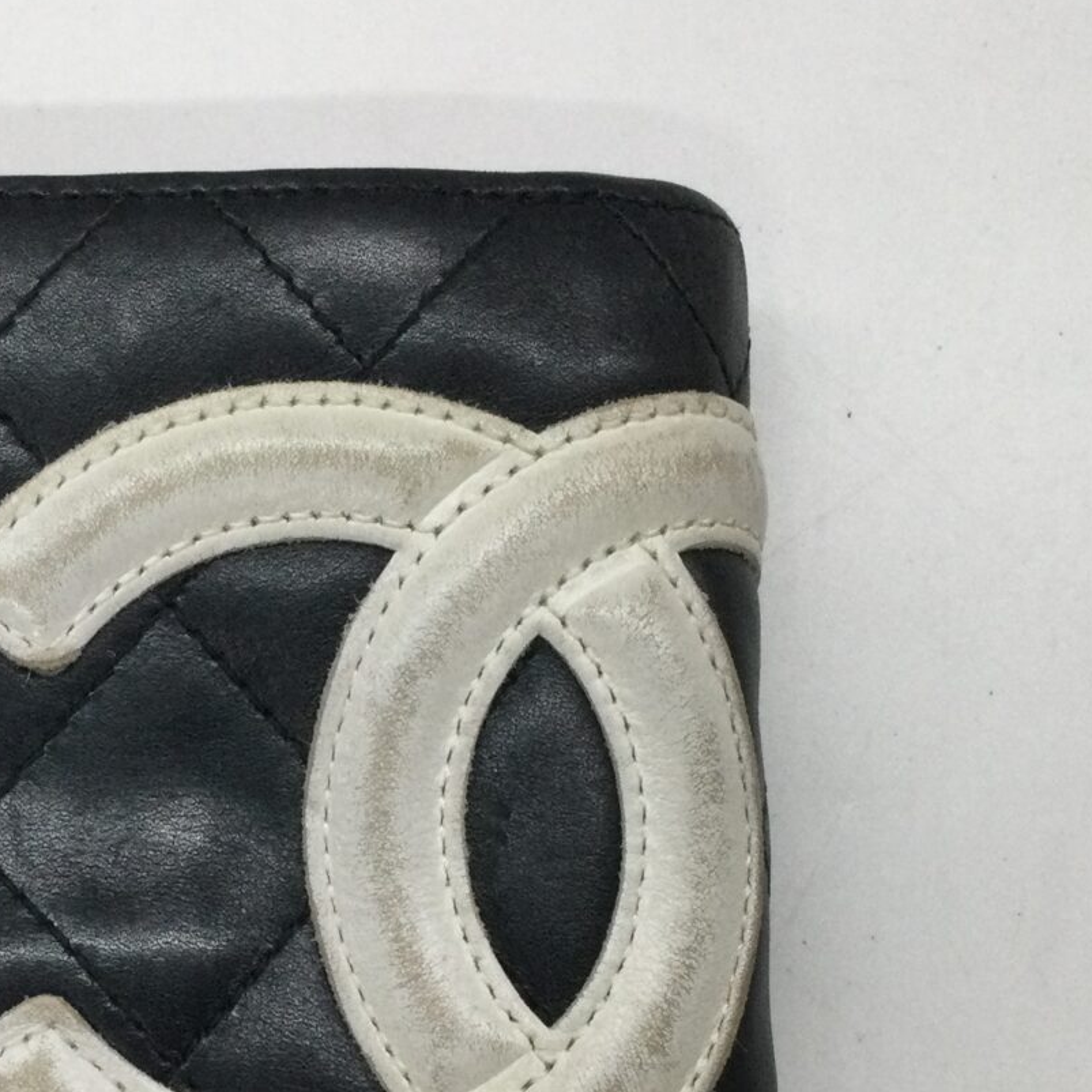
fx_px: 2498
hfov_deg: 24.1
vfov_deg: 24.5
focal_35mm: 70
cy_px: 767
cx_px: 159
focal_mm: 3.3
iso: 40
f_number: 2.4
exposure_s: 1/30
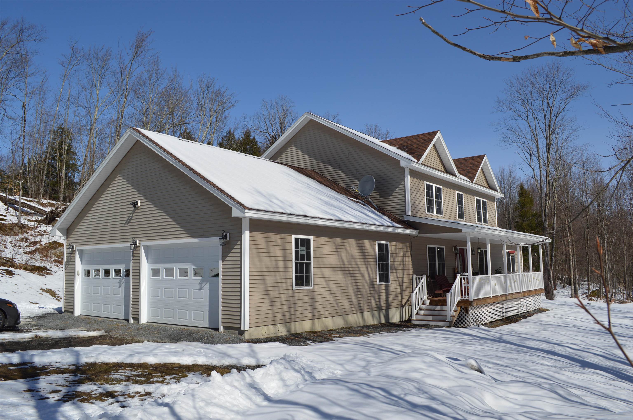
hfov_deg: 67.4
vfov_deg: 47.8
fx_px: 474
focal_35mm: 27
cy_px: 210
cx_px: 316
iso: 100
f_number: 8
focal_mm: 18
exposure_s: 1/640
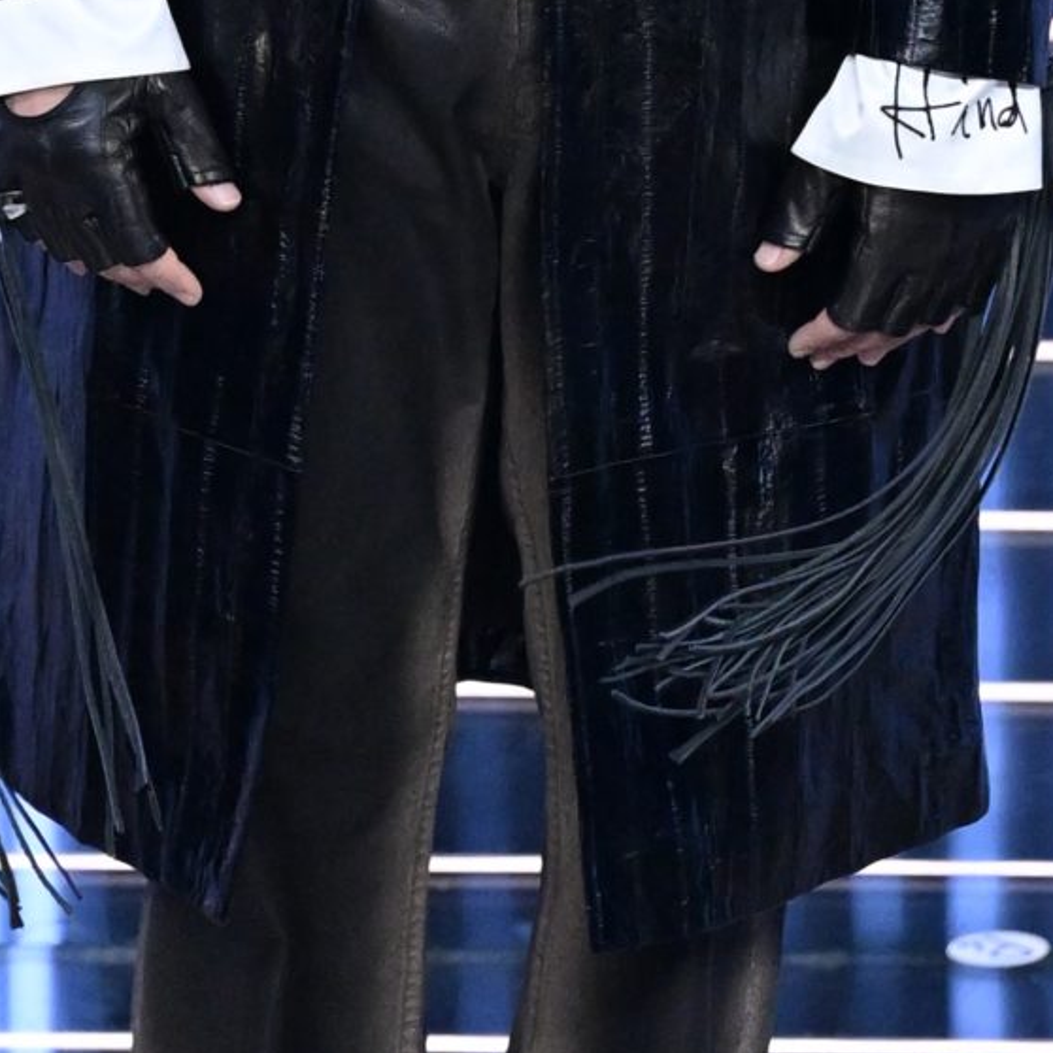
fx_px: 39199
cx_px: 484
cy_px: -402
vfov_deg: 1.5
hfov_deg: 1.5
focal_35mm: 1139
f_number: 3.2
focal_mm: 195
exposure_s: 1/400
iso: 3200
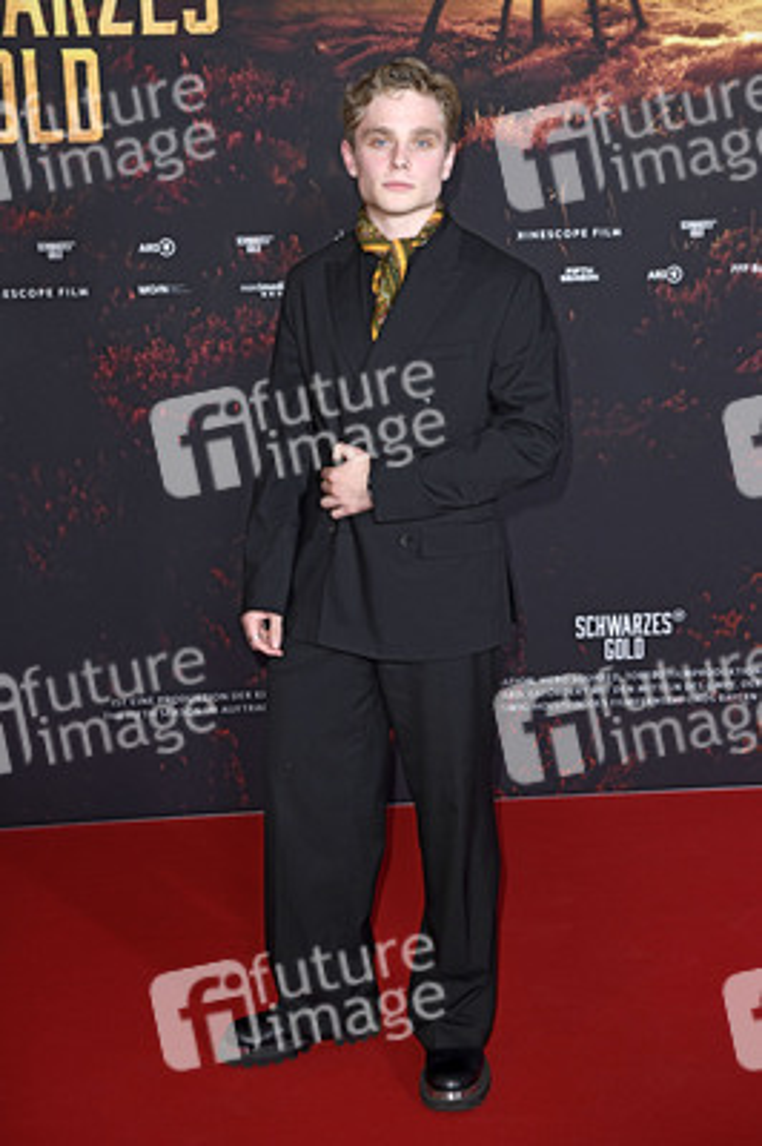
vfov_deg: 41.1
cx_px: 381
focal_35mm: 48
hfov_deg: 28.0
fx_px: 1527
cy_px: 573
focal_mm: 48
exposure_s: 1/320
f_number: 4
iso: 1250
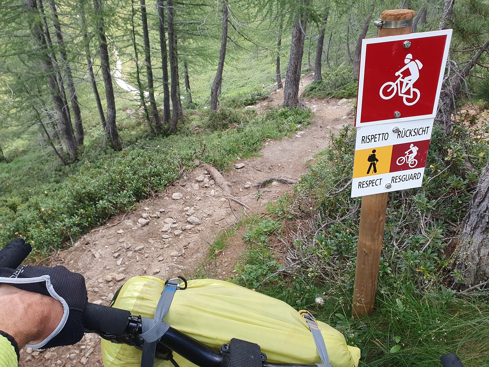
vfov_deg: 53.1
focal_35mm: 26
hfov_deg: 67.3
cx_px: 244
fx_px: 367
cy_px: 184
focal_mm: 4.32
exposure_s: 1/100
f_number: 2.4
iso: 64
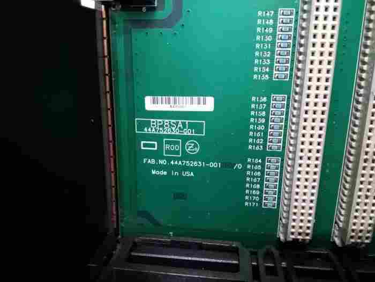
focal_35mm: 27
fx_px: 292
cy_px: 141
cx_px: 188
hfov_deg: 65.3
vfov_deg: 51.4
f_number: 2
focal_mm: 3.79
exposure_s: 1/14
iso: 897
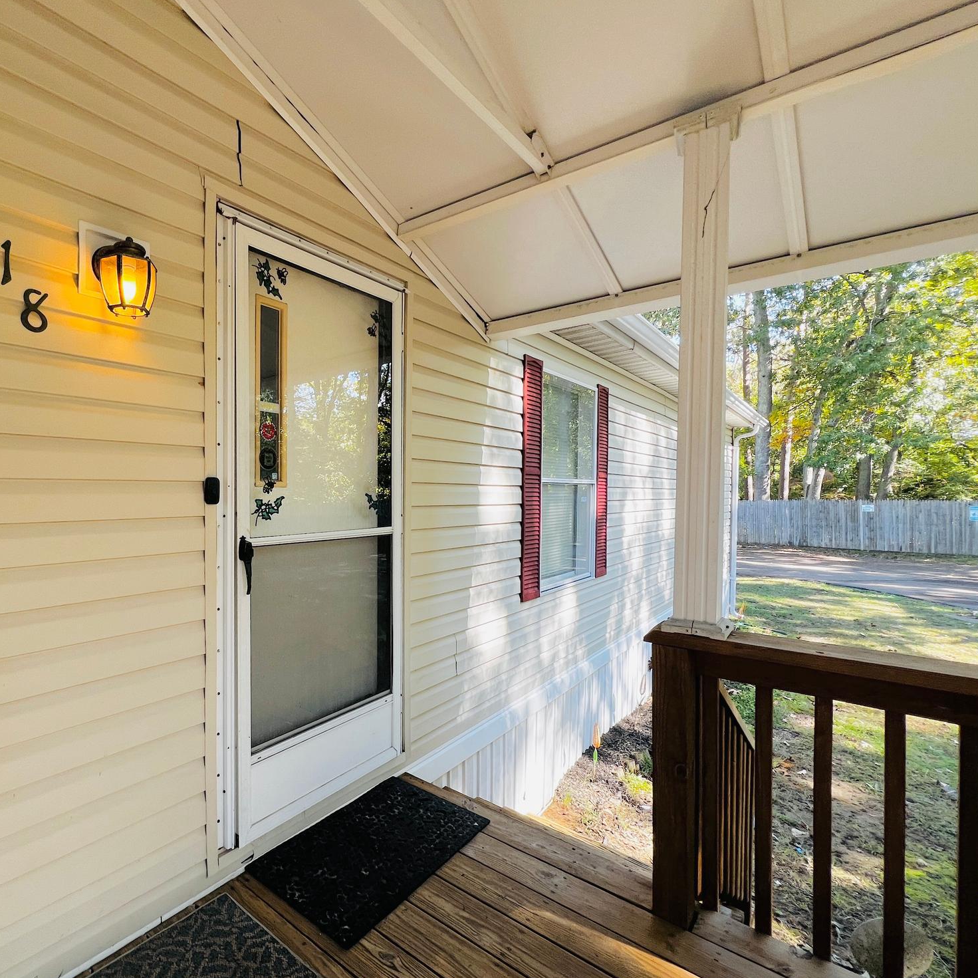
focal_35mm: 16
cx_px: 359
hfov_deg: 85.5
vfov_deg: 87.4
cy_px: 507
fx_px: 511
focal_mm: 1.57
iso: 50
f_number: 1.8
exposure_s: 1/99
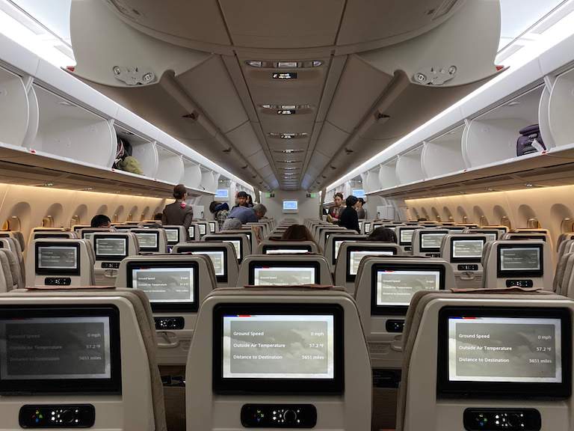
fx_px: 431
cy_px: 216
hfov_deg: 67.3
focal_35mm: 26
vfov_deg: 53.1
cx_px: 287
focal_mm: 4.25
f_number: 1.8
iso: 400
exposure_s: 1/54
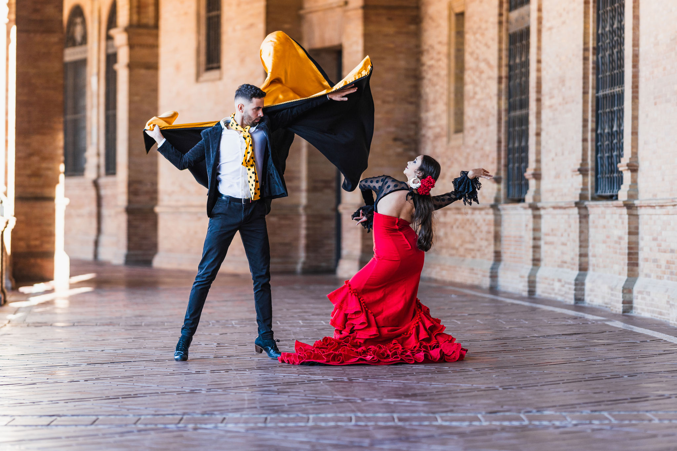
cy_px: 226
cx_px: 338
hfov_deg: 16.1
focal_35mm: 128
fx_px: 2397
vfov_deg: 10.8
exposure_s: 1/1250
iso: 200
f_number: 1.4
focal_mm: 85
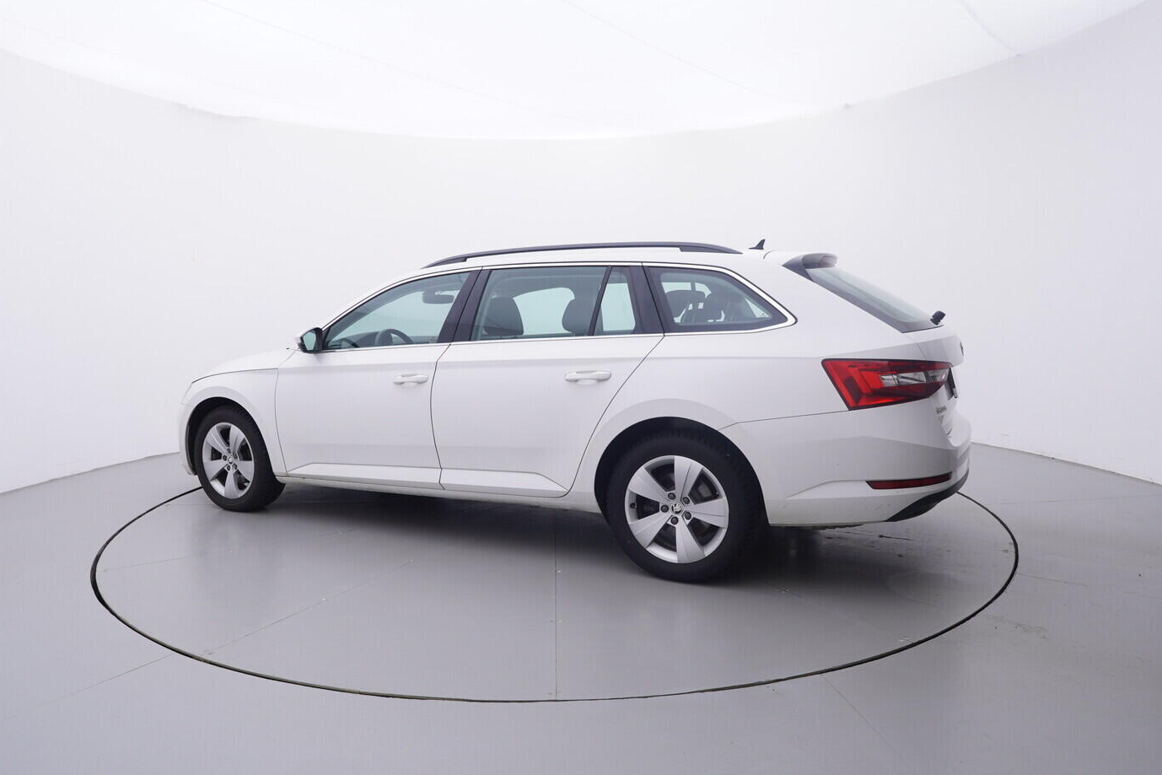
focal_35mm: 24
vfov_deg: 54.1
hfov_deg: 74.8
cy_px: 397
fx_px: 759
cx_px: 556
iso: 200
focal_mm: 15
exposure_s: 1/80
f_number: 5
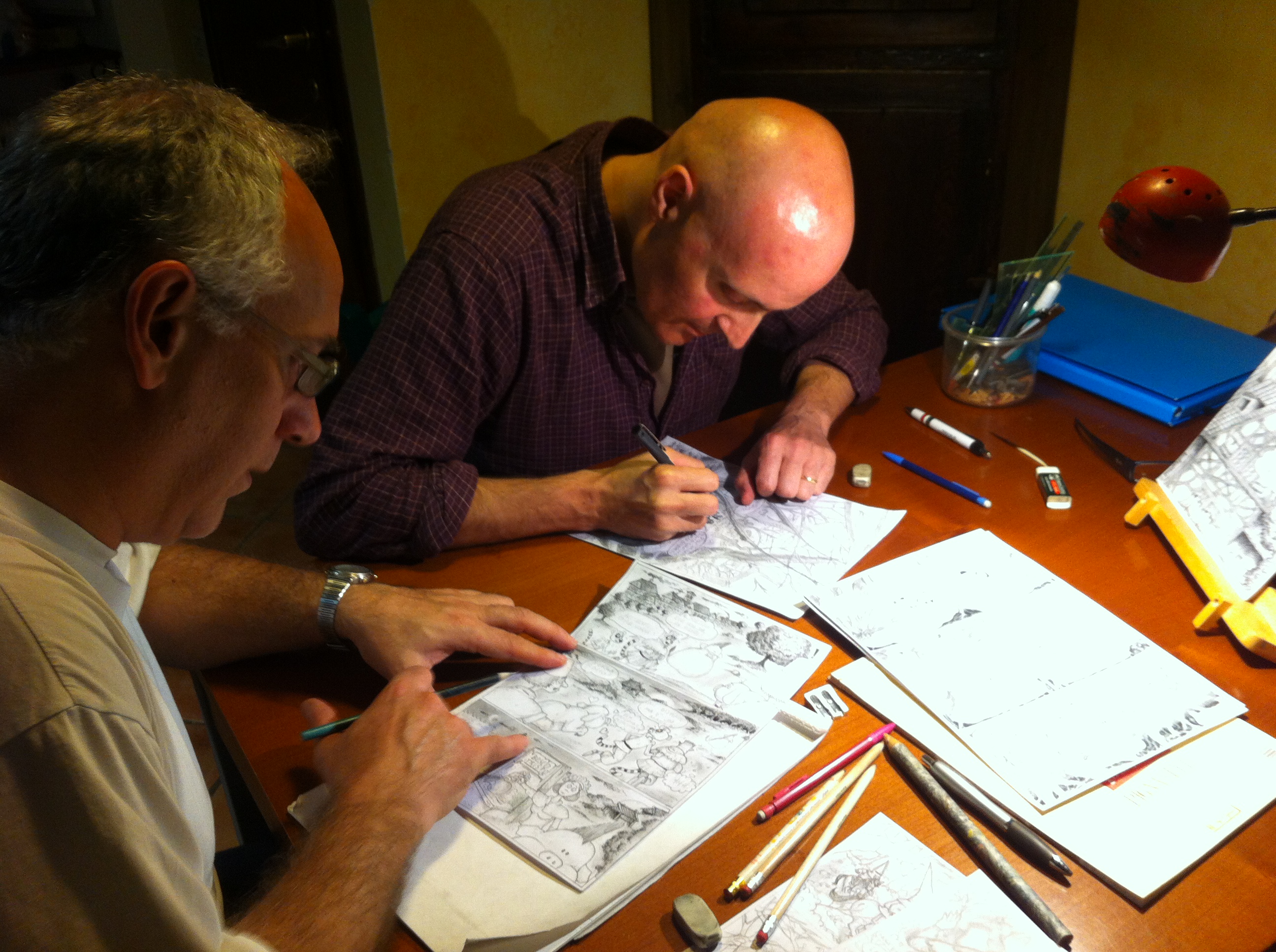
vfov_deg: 40.6
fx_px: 1288
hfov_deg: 52.7
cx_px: 638
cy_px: 476
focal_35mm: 35
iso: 125
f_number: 2.8
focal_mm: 3.85
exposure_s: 1/15
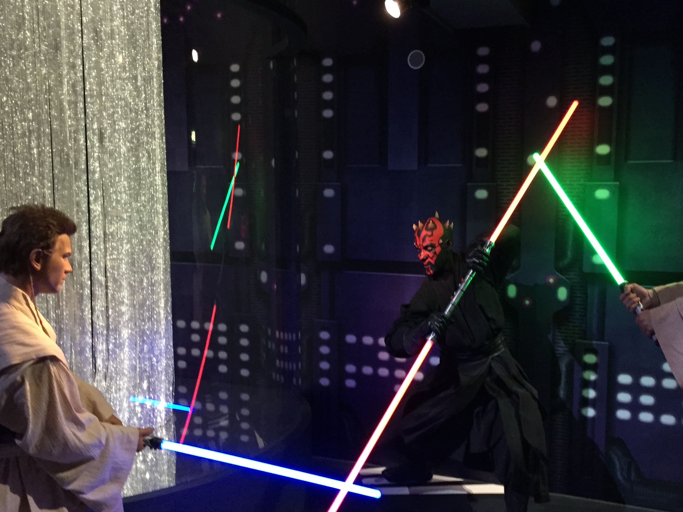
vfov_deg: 40.7
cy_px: 280
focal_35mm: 35
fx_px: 691
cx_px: 393
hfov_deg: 52.4
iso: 250
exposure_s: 1/17
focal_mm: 4.15
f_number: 2.2
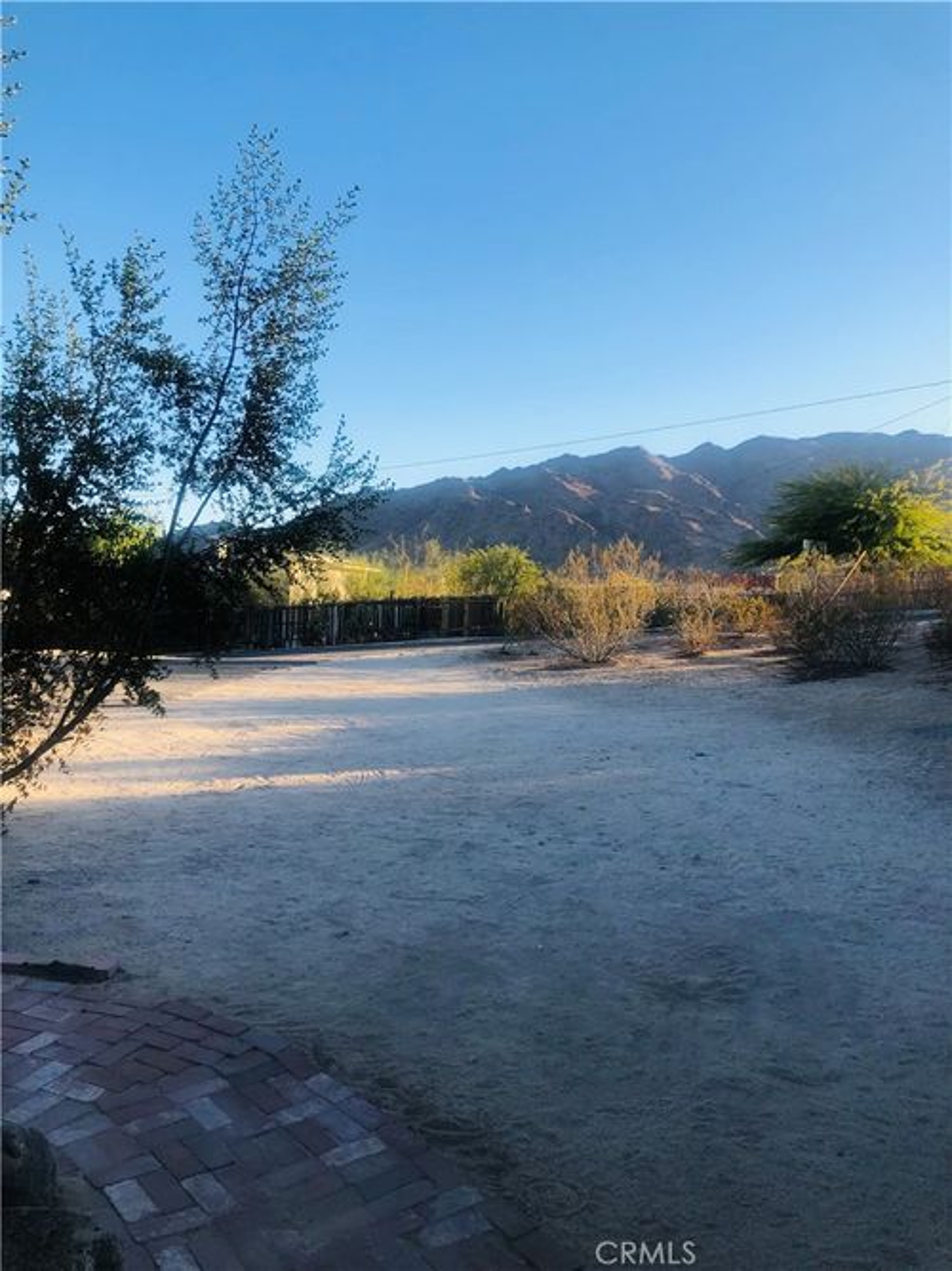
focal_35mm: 28
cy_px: 636
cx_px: 476
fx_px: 1027
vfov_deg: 63.5
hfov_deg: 49.7
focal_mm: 3.99
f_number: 1.8
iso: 20
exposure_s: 1/813
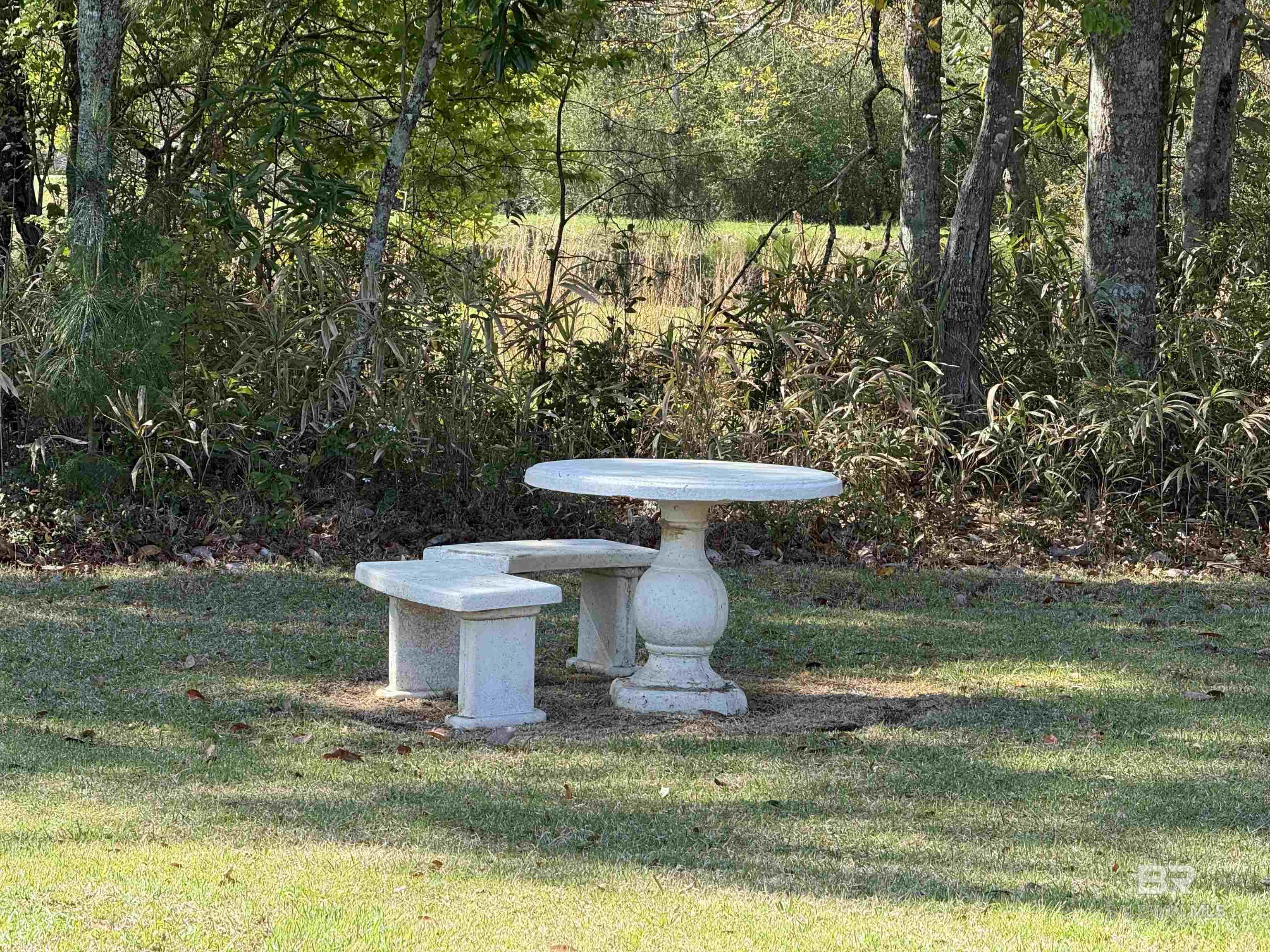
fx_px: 4403
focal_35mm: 120
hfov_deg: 16.4
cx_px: 635
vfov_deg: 12.3
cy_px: 476
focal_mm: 15.66
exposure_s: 1/318
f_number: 2.8
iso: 64
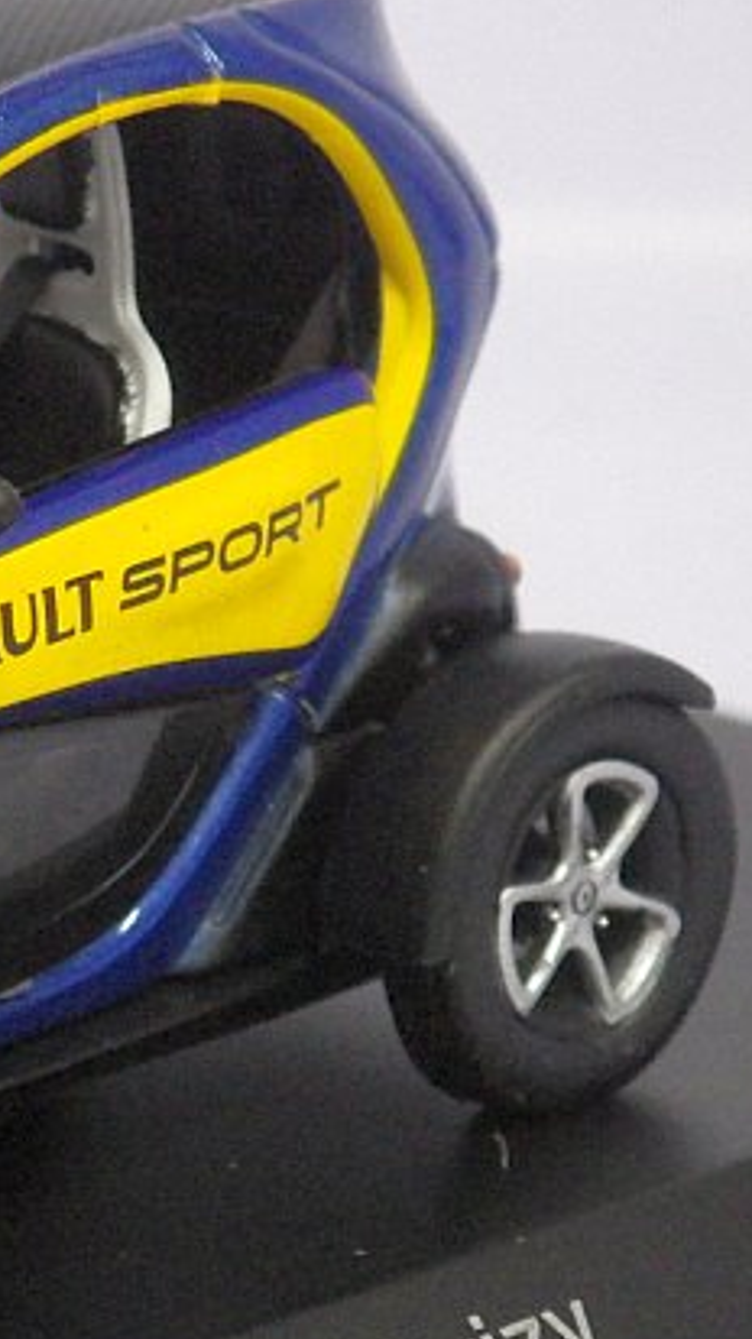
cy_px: 687
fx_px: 7487
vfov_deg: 10.2
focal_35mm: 211
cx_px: -246
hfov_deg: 5.7
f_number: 4.9
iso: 1600
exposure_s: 1/60
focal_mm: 18
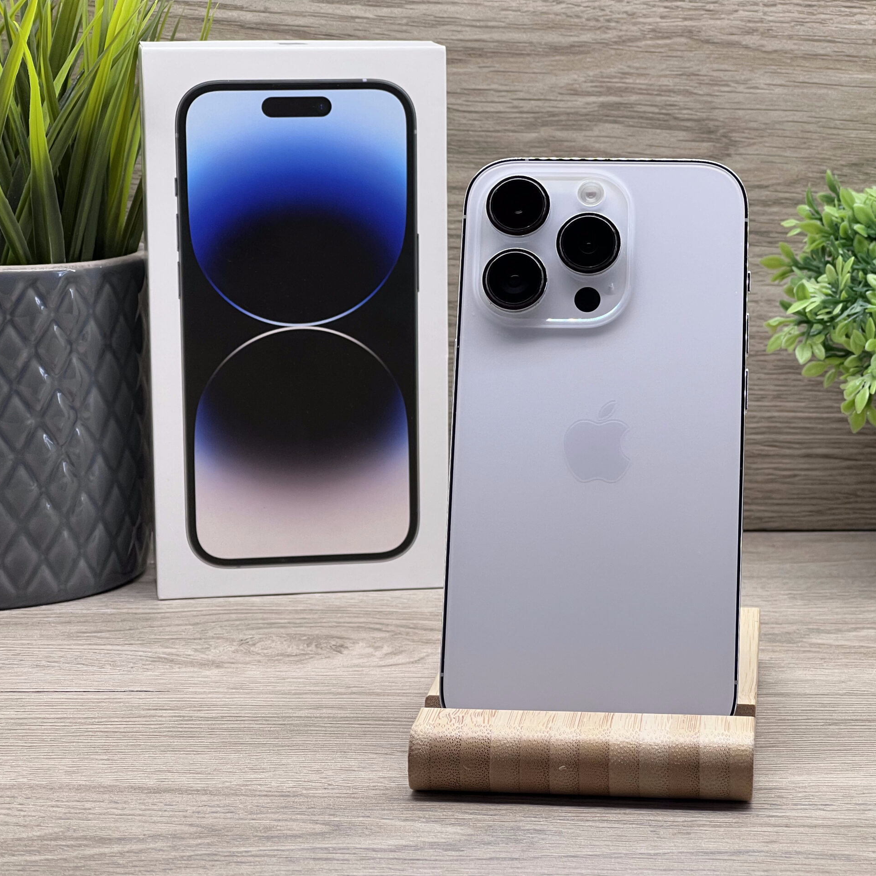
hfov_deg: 19.1
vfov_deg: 19.1
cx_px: 552
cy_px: 438
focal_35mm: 91
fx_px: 2605
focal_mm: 9
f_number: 2.8
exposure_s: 1/100
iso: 64
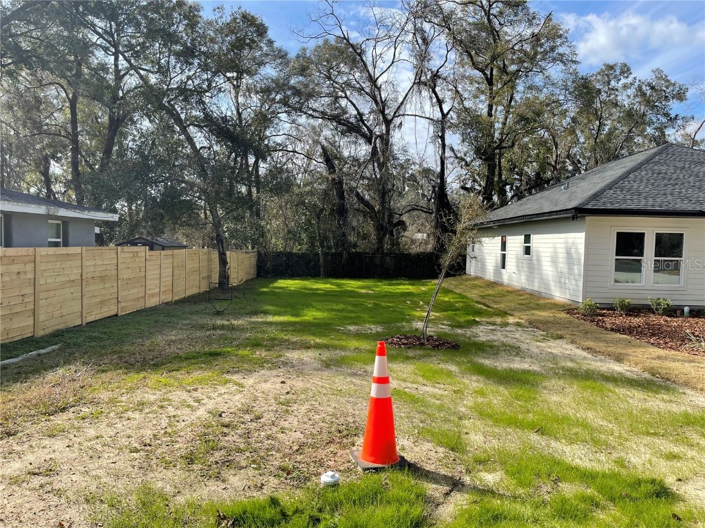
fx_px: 509
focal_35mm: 25
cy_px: 264
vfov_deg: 54.9
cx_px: 352
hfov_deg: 69.4
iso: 32
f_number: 1.6
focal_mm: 5.1
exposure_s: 1/2488
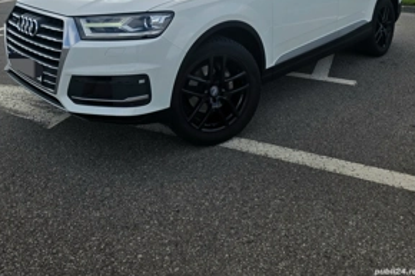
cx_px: 205
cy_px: -9
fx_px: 380
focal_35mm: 33
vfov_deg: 35.5
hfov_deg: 57.2
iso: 64
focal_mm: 6.3
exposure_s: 1/10000
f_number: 1.7
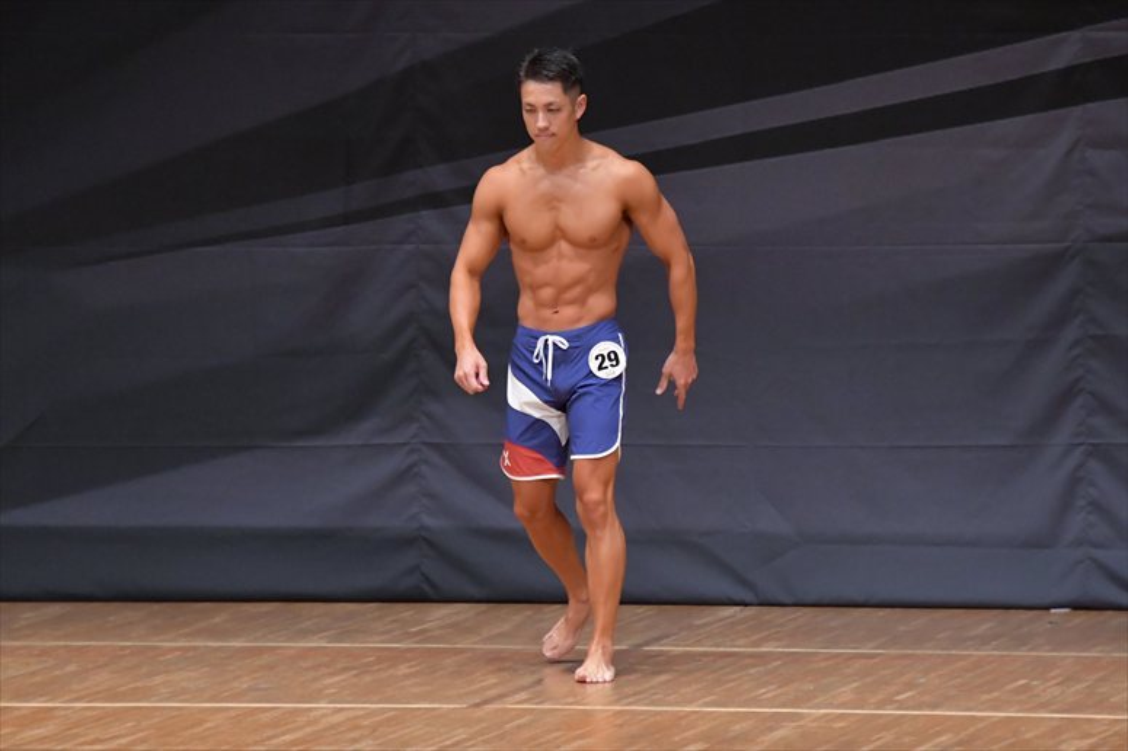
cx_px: 564
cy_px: 376
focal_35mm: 315
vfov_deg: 4.4
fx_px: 9865
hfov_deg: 6.5
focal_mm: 210
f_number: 5.6
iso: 6400
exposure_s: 1/400
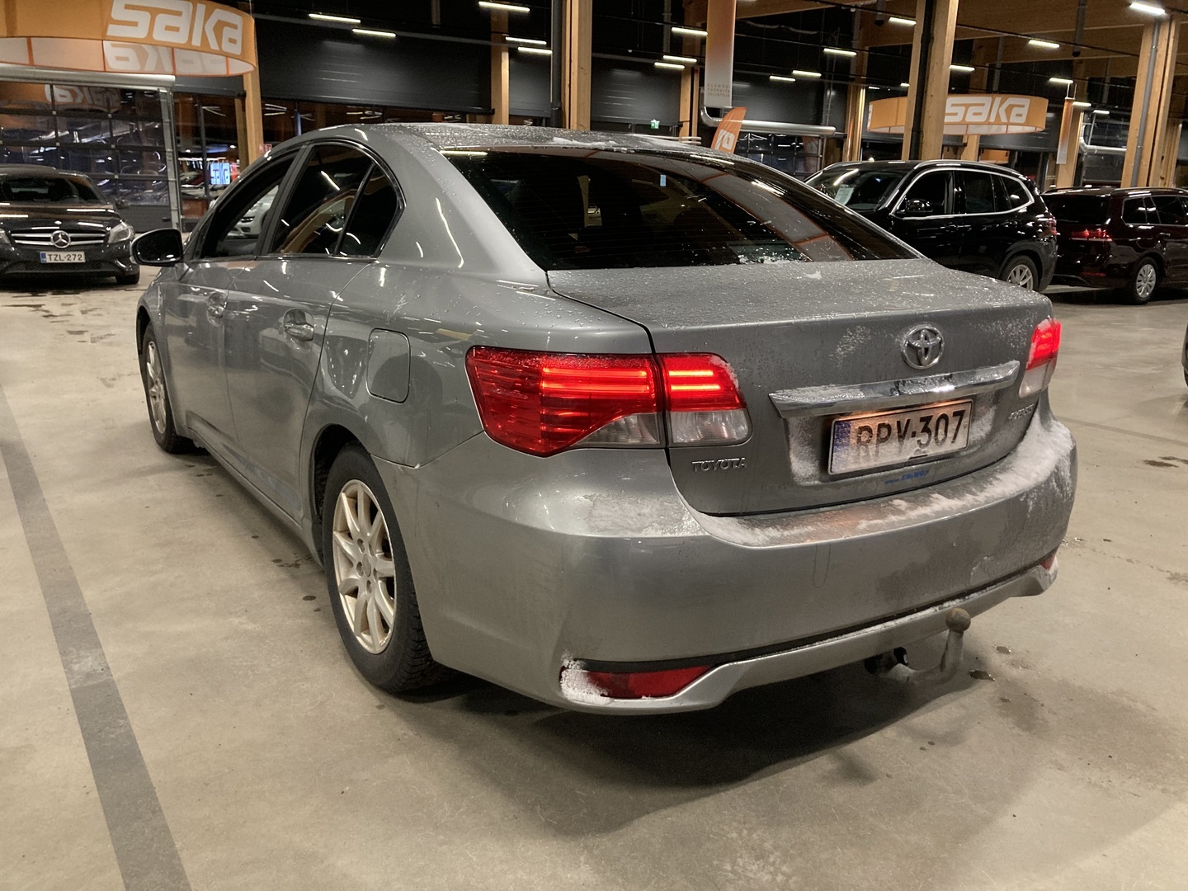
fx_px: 961
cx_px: 594
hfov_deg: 63.4
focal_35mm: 28
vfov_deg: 49.7
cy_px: 446
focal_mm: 3.99
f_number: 1.8
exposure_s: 1/60
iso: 320
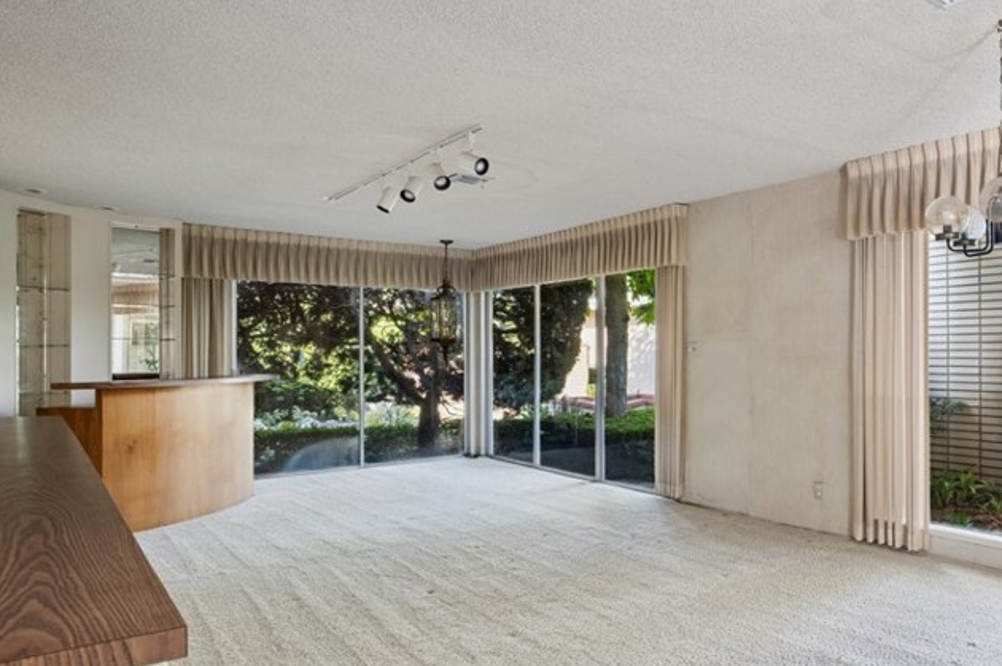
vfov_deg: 49.5
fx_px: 723
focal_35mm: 26
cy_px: 349
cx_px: 706
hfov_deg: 66.6
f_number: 8
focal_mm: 16
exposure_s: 1/8
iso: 320
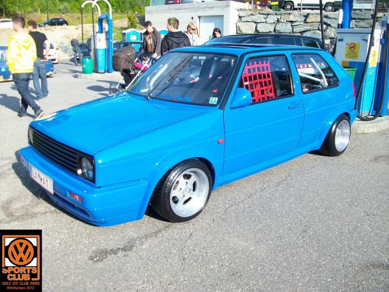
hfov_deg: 54.0
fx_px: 382
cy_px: 146
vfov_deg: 41.8
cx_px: 194
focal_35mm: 34
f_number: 2.9
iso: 80
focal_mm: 5.7
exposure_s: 1/496
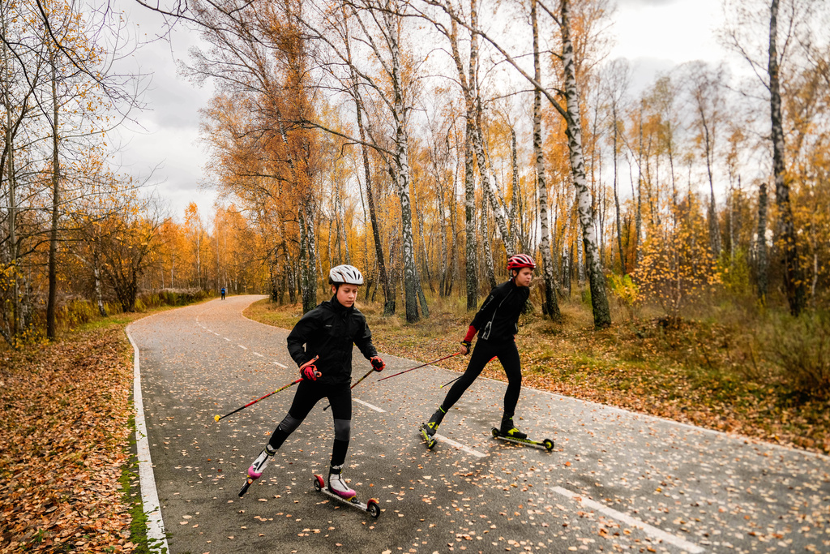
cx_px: 415
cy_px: 277
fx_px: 553
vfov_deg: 53.1
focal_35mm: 24
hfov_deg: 73.7
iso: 160
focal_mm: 24
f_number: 2.8
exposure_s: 1/2000
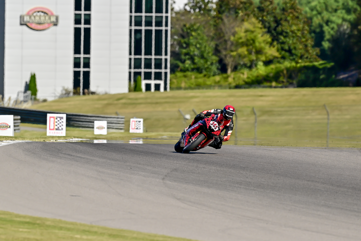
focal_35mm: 600
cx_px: 180
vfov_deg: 2.3
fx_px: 6015
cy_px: 120
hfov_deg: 3.4
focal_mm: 400
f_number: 5.6
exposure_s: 1/1250
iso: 450
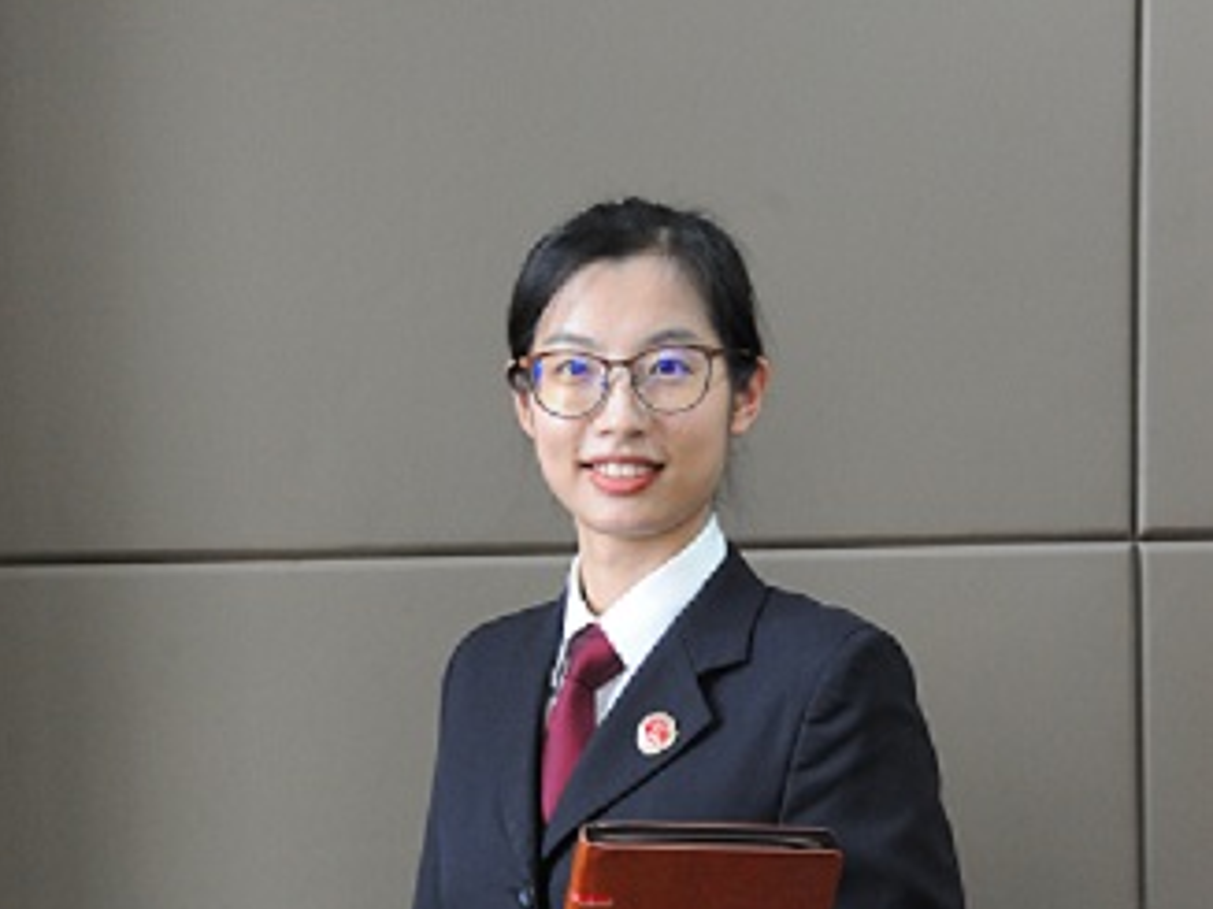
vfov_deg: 16.2
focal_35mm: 91
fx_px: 3188
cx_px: 601
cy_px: 590
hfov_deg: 21.5
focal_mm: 62
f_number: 6.3
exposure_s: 1/100
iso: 5000
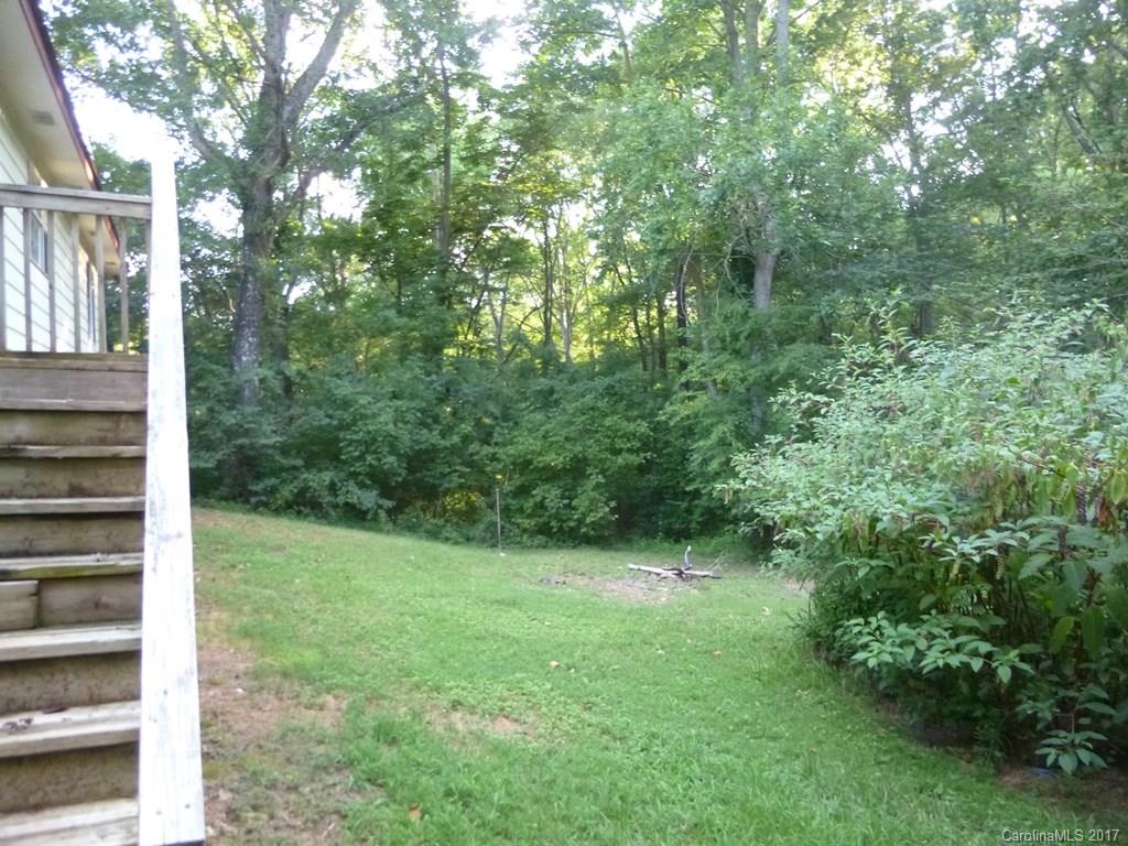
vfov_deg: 54.9
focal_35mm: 25
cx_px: 564
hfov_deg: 69.4
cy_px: 423
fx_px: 815
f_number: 3.1
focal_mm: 4.5
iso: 400
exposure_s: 1/50
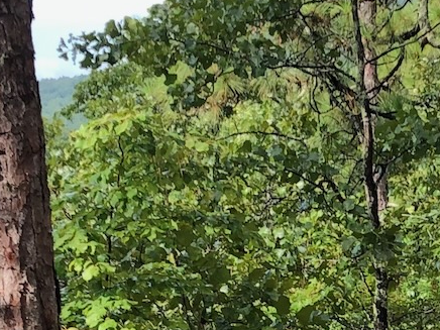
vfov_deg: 9.4
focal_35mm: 154
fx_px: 1957
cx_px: 508
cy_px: 443
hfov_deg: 12.6
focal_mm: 4
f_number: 1.8
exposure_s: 1/131
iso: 20
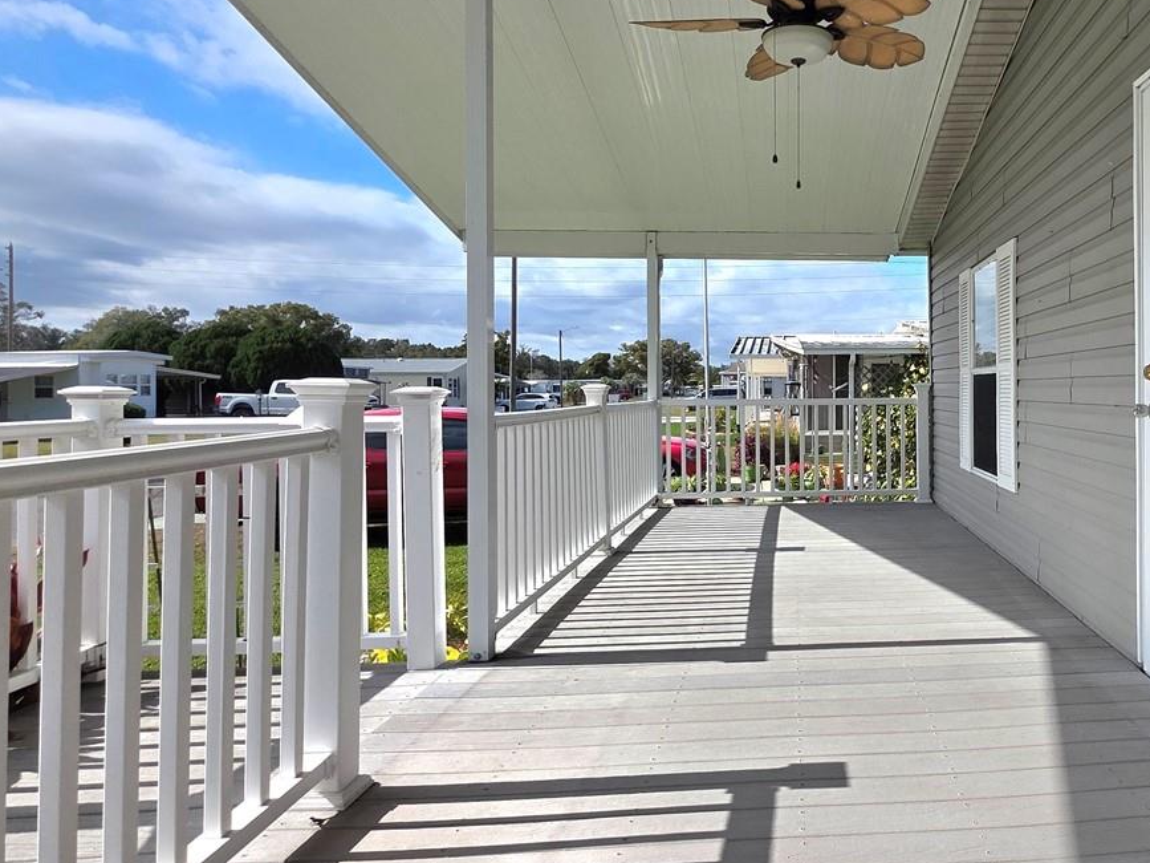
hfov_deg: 67.1
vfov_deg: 56.7
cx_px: 862
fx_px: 797
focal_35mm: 24
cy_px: 394
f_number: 1.9
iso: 40
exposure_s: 1/3333
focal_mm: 2.2
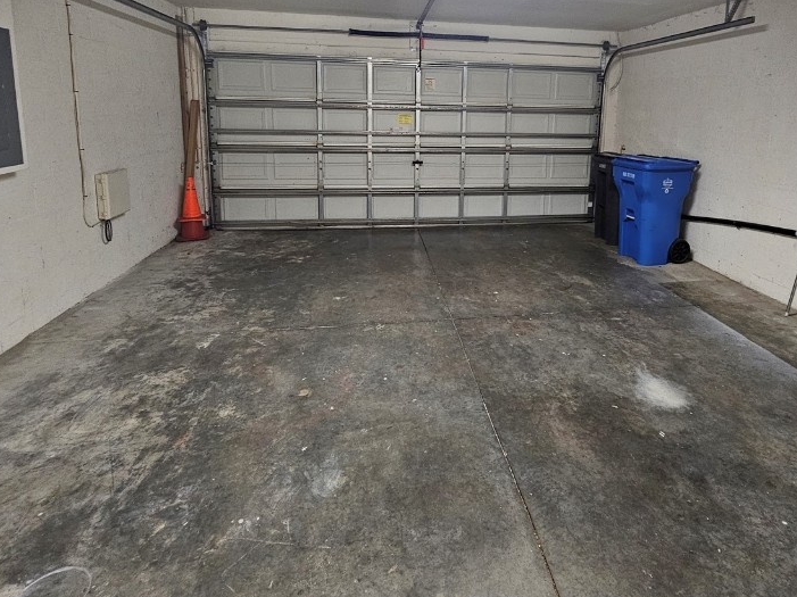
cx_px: 458
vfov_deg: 65.9
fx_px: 437
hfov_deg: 84.1
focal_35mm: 19
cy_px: 177
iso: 500
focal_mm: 2.2
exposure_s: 1/30
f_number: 2.2
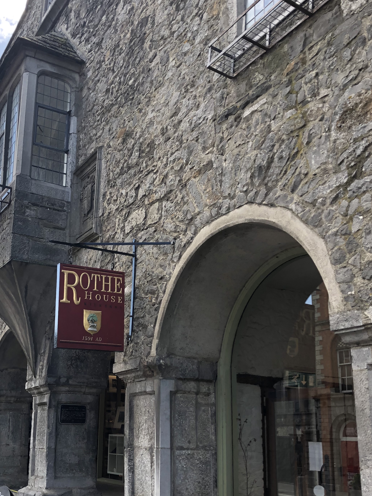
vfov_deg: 45.6
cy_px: 288
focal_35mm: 41
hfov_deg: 34.9
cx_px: 134
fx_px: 588
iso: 20
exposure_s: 1/308
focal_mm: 3.99
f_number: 1.8
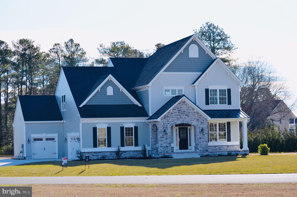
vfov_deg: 16.5
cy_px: 98
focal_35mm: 82
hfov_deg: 24.7
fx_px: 679
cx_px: 148
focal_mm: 55
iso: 100
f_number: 9
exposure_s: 1/200
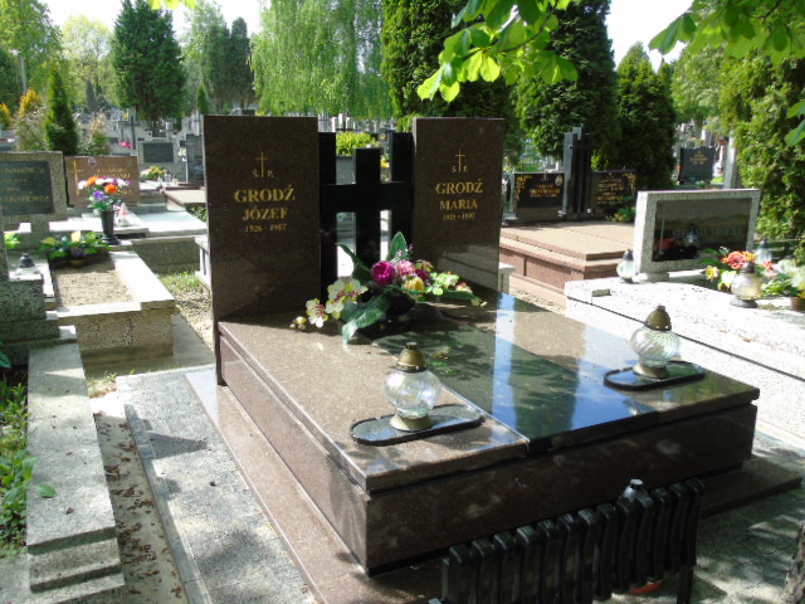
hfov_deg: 61.7
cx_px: 402
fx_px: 674
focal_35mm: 29
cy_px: 302
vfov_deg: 48.2
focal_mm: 5.2
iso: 80
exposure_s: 1/200
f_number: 3.6
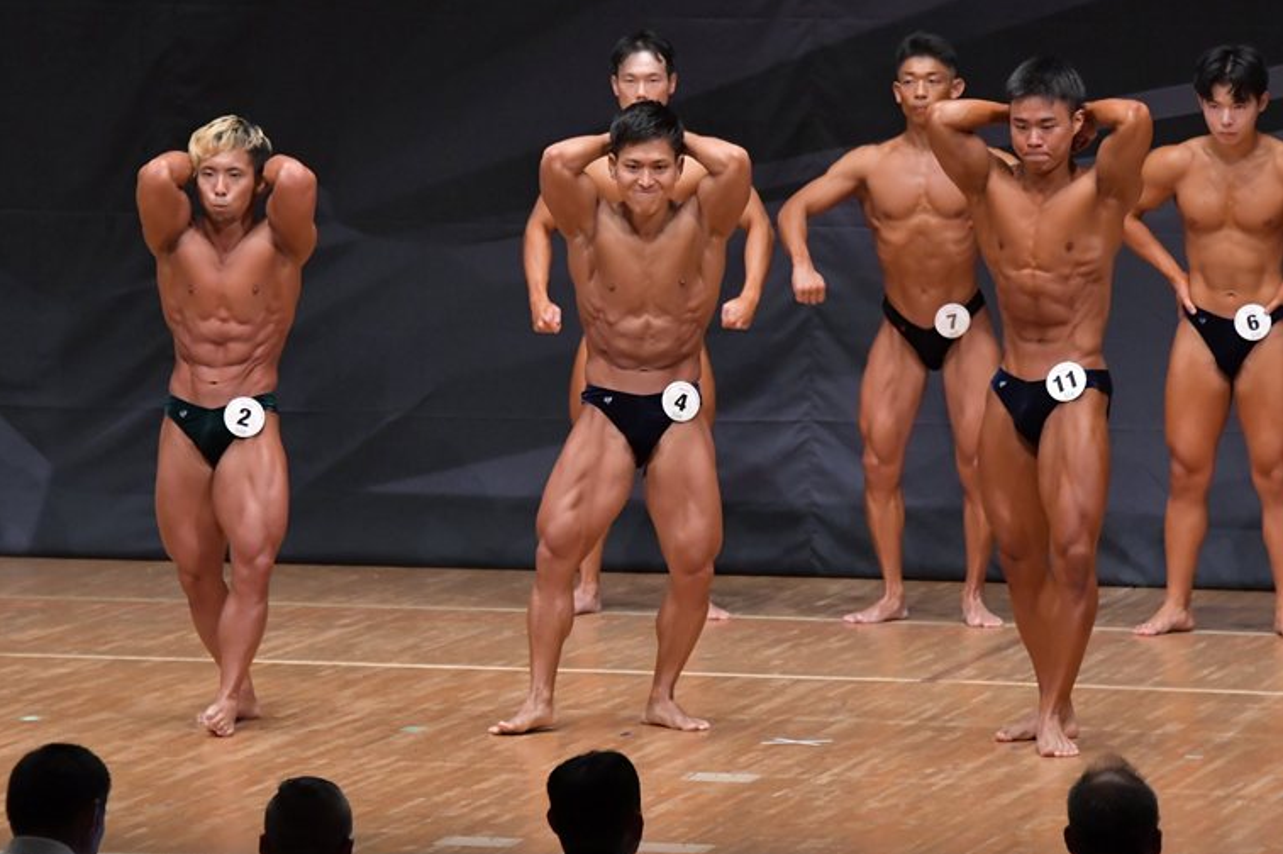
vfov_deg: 5.3
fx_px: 9297
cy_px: 422
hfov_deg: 7.9
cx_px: 640
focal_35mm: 261
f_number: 5.6
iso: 6400
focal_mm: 170
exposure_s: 1/400
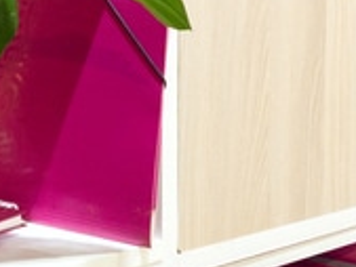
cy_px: 44
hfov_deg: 18.2
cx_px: -3
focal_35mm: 105
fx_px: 1081
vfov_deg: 14.0
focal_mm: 4.25
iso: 100
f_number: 1.8
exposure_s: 1/100
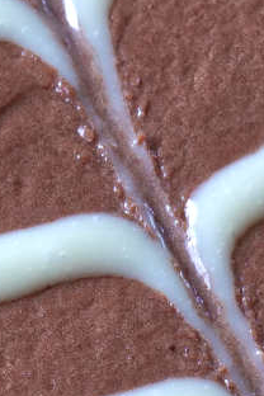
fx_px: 3388
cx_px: -29
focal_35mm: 308
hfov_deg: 4.5
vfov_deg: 6.7
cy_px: 176
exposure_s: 1/60
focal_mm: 50
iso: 1000
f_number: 8
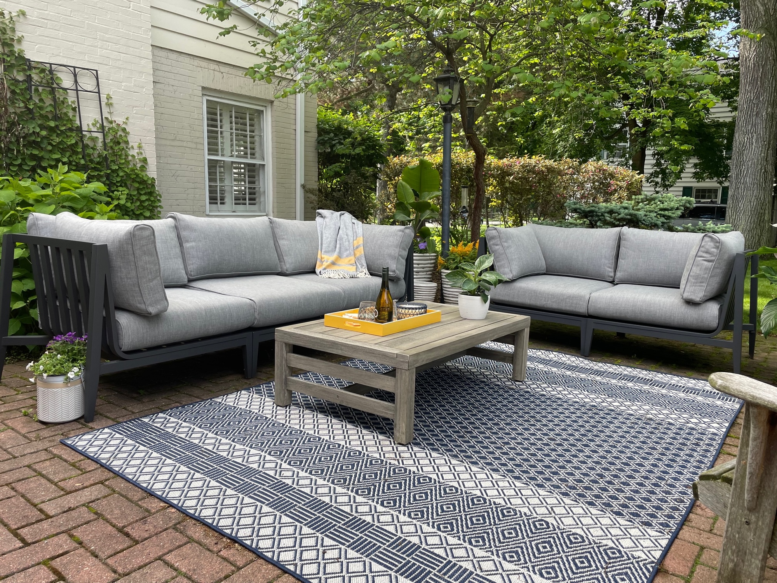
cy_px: 292
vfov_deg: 53.1
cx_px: 388
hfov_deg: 67.3
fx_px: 584
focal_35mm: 26
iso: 32
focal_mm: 4.2
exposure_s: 1/399
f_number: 1.6
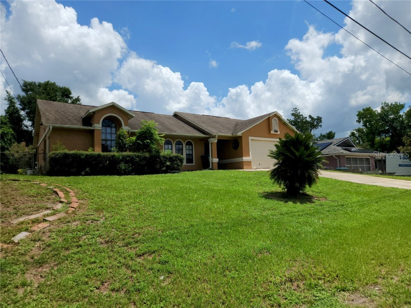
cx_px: 206
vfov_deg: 58.9
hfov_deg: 73.9
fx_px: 273
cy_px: 154
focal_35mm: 23
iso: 40
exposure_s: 1/3832
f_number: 1.8
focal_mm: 5.4
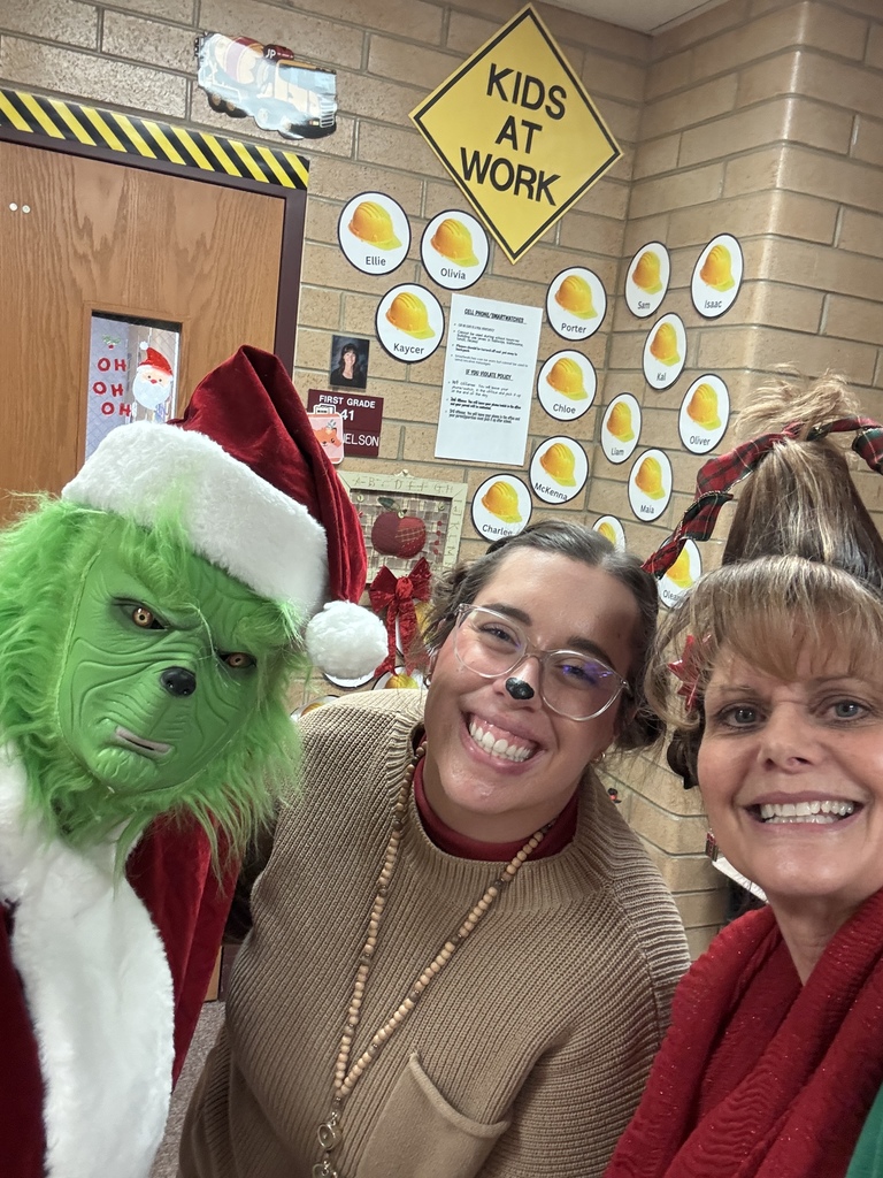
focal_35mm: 30
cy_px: 589
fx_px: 1020
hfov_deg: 46.8
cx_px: 442
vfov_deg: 60.0
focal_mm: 2.69
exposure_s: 1/40
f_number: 1.9
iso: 320
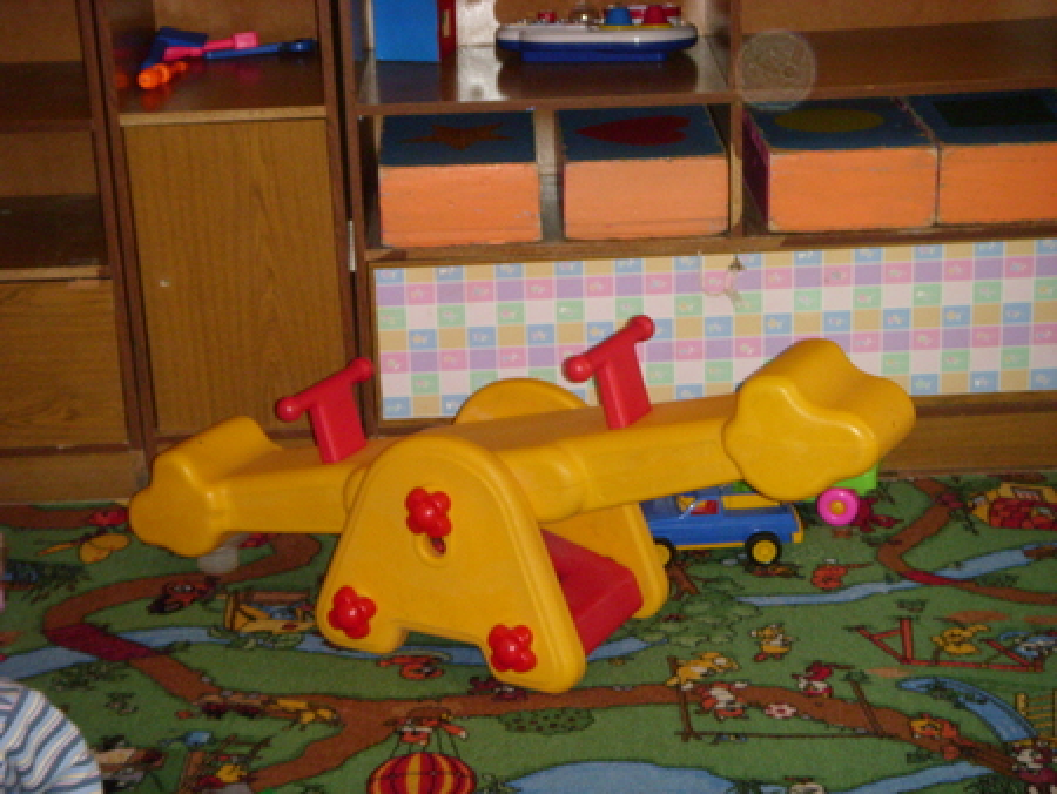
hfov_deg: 31.2
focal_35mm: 62
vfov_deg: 23.7
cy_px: 397
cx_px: 528
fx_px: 1894
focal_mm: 13.01
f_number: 4.2
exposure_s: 1/60
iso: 400
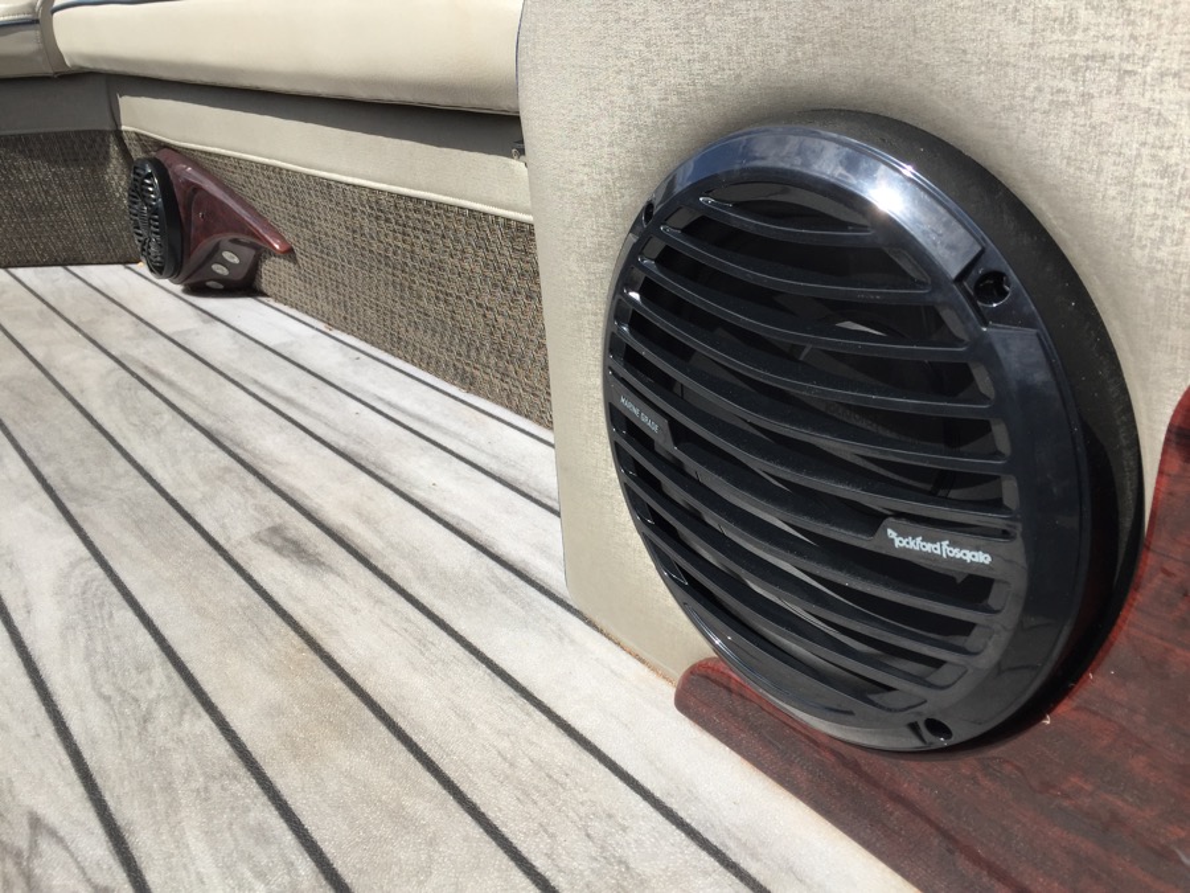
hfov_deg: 61.7
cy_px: 446
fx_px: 997
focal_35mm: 29
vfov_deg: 48.2
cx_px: 595
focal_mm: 4.15
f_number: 2.2
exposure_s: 1/1980
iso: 32
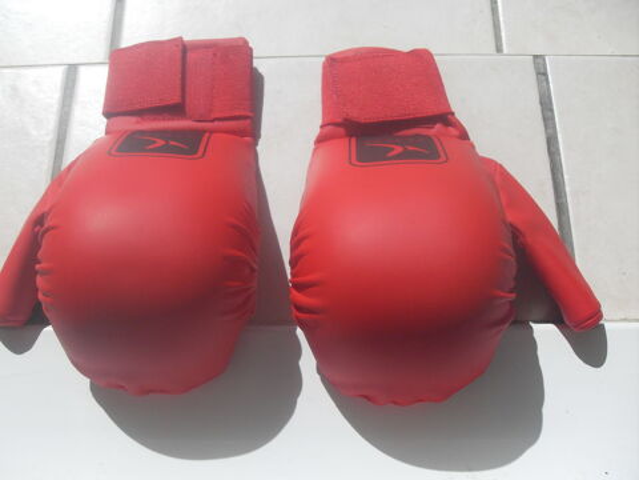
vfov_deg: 38.7
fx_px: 683
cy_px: 240
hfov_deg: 50.1
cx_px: 320
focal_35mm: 37
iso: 80
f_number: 8.9
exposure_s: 1/250
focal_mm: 6.3
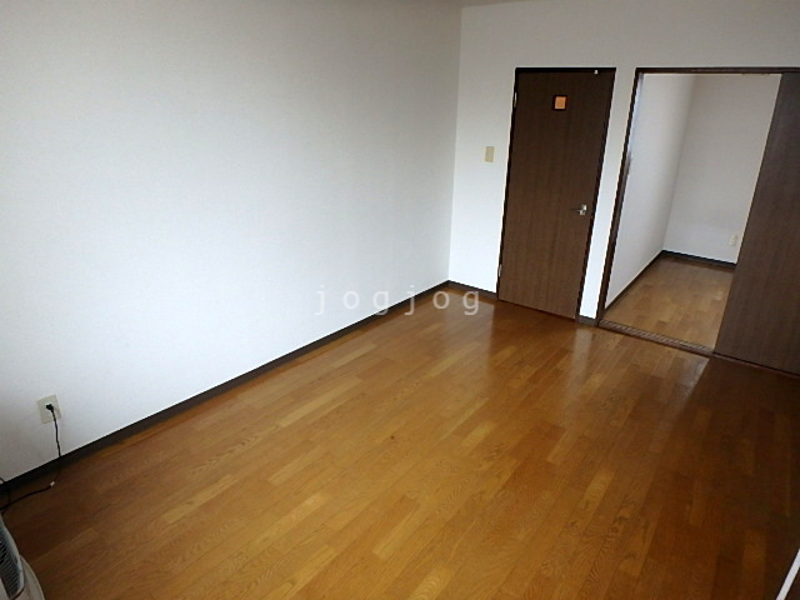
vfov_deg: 63.4
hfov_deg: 79.0
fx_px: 485
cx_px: 400
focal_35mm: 21
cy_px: 300
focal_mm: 3.7
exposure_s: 1/30
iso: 200
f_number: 3.5
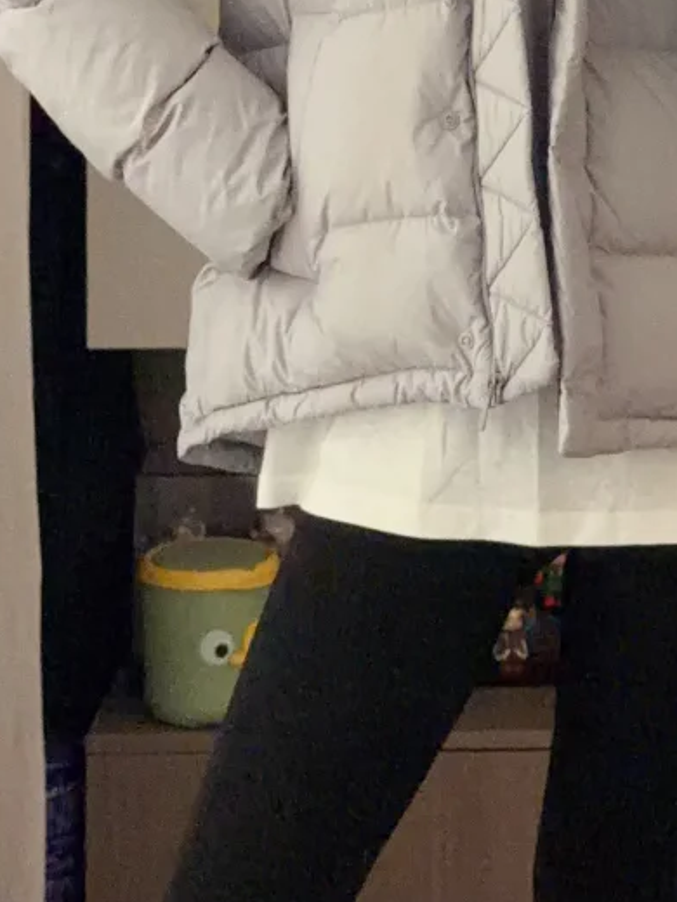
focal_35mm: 133
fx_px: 3468
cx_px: 734
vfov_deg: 14.5
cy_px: -76
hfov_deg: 11.0
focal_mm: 6.76
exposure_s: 1/40
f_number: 1.78
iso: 500
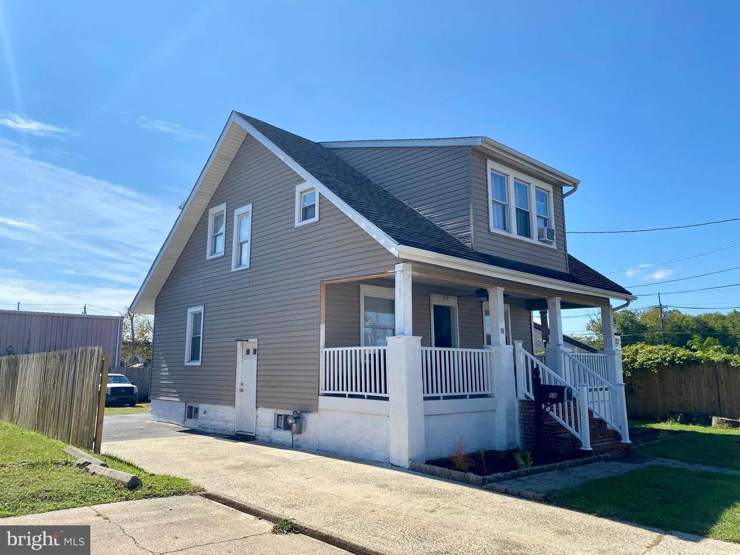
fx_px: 556
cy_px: 278
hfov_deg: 67.3
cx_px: 370
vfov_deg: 53.1
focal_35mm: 26
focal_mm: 4.25
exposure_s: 1/3497
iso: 32
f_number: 1.8
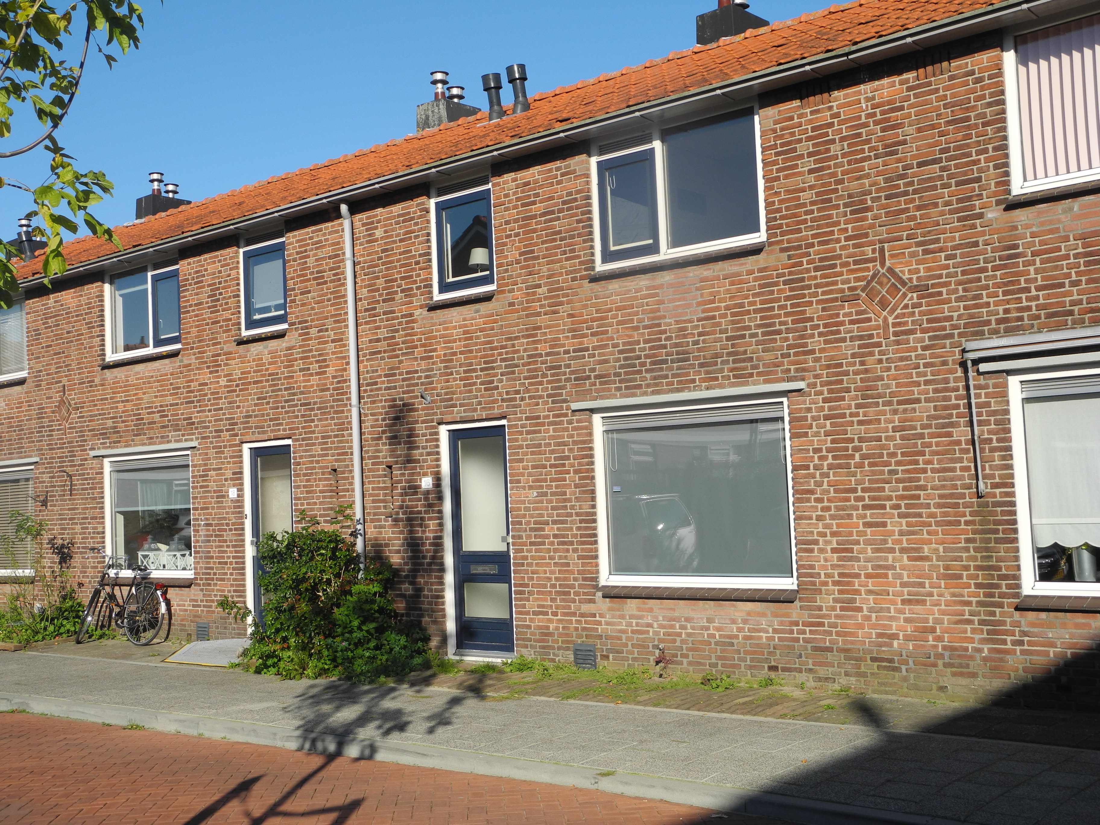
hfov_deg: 45.8
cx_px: 550
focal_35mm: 41
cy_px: 412
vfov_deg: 35.1
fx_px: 1303
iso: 100
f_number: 4
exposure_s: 1/1000
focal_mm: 8.8
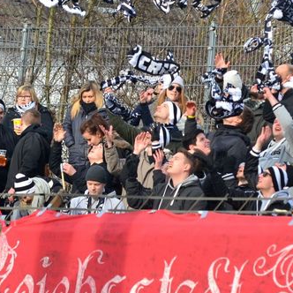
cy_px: 128
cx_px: 142
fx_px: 3352
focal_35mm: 350
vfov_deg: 5.0
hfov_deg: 5.0
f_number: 5
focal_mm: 160
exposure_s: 1/1250
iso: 400
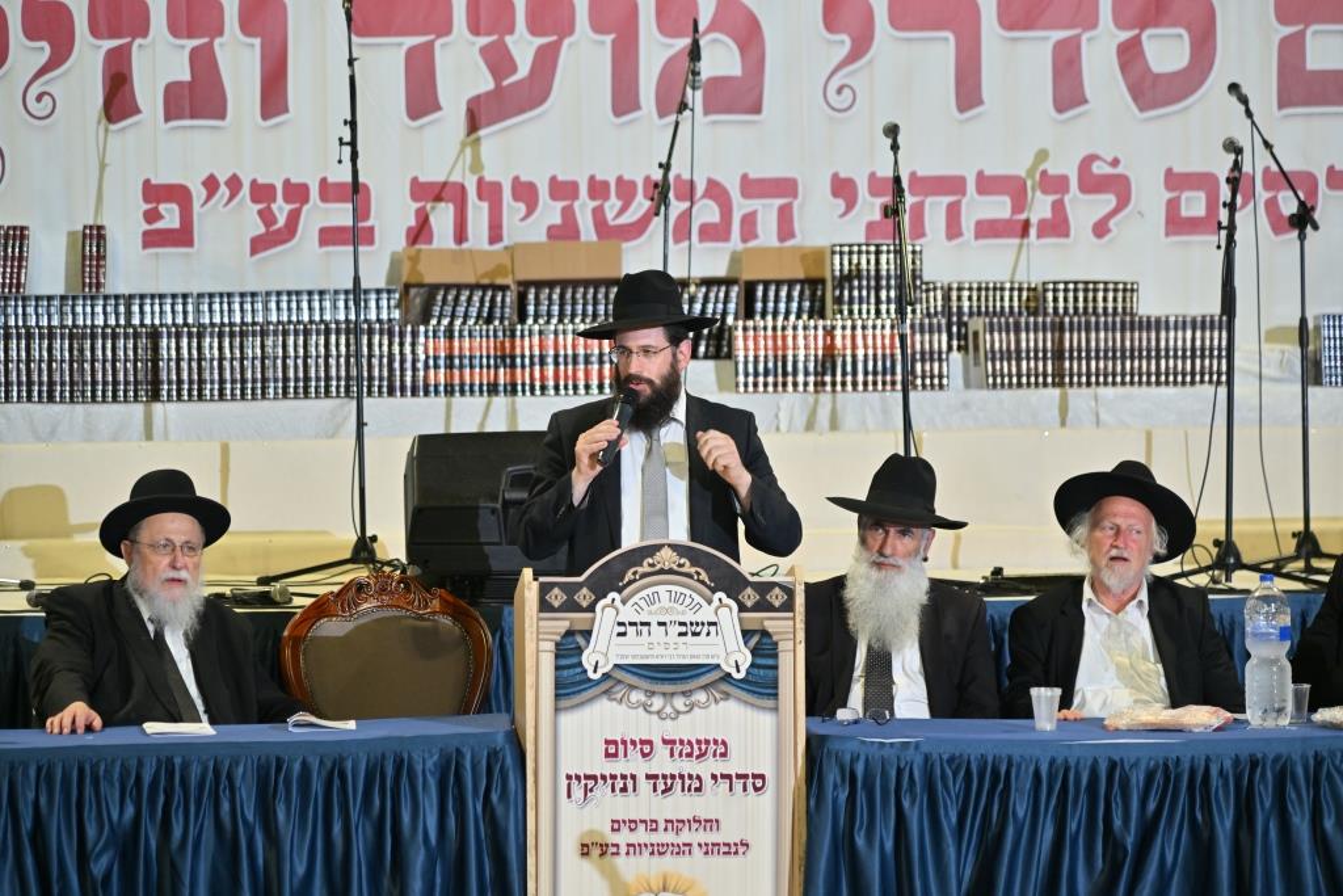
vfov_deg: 11.4
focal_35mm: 120
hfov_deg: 17.1
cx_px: 672
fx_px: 4477
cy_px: 448
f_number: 4
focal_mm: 120
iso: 640
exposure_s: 1/160
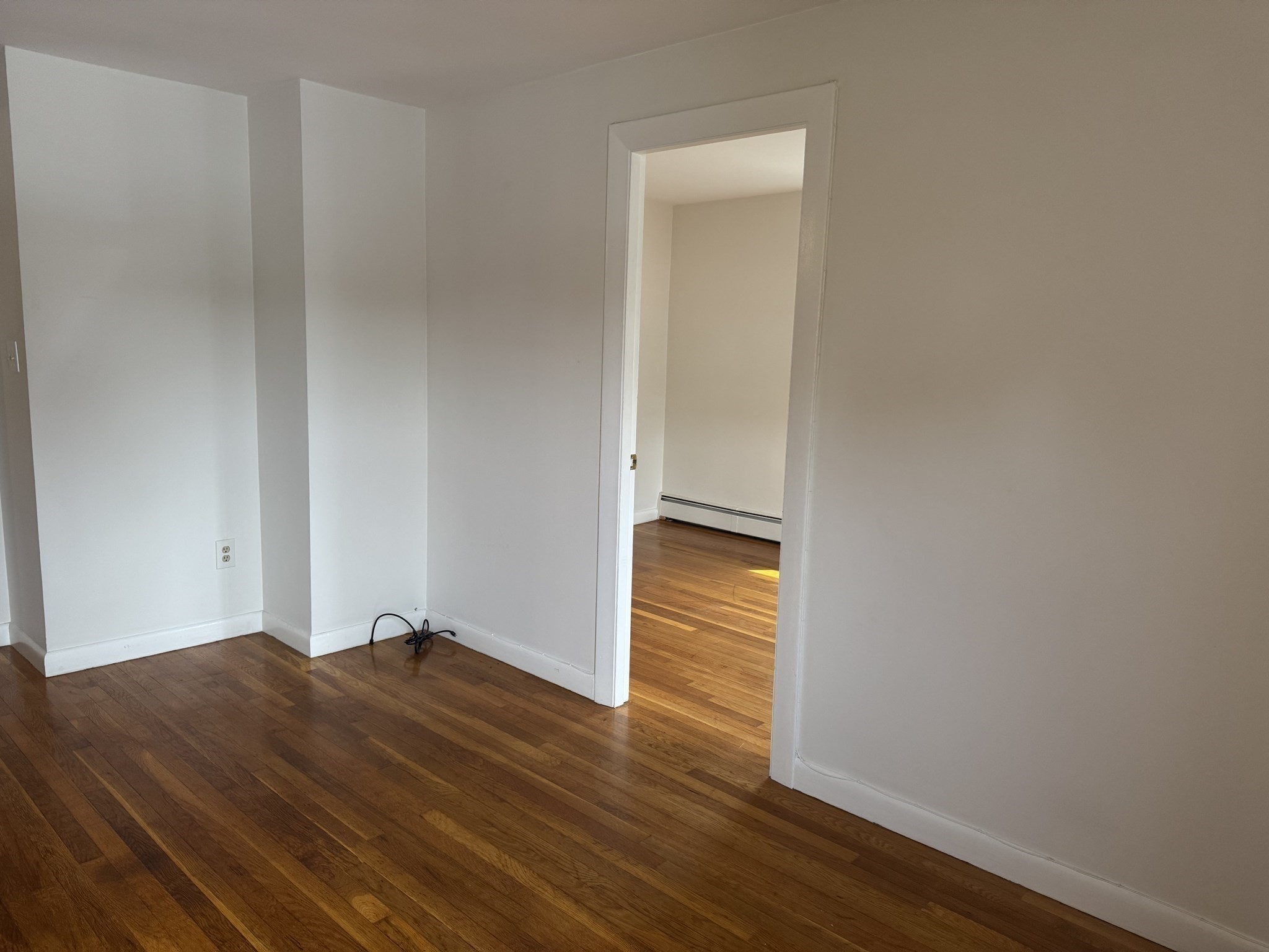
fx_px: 880
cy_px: 476
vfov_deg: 56.8
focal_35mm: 24
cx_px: 634
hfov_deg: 71.6
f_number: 1.78
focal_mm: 6.76
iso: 200
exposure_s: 1/120
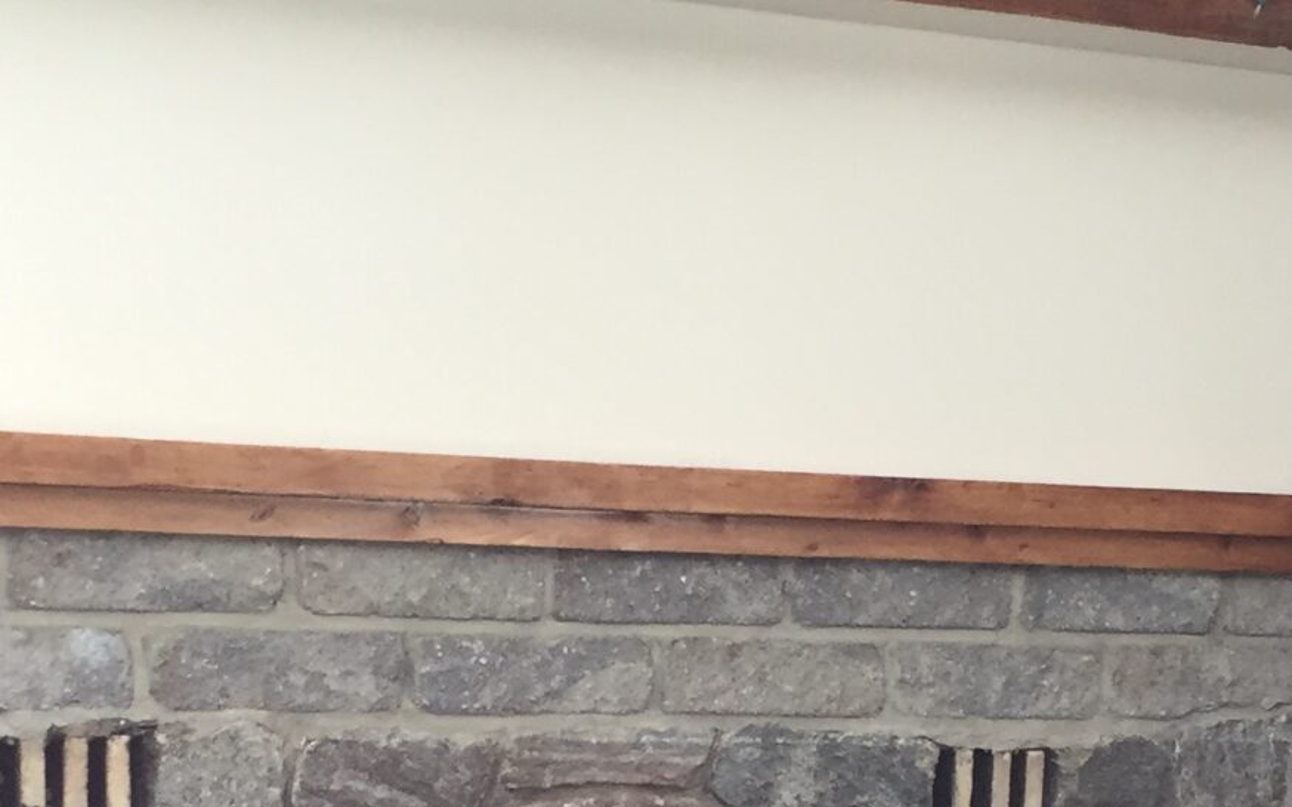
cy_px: 993
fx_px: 3169
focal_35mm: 90
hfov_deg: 22.9
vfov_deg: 14.0
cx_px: 863
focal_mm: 4.15
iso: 64
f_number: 2.2
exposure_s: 1/30
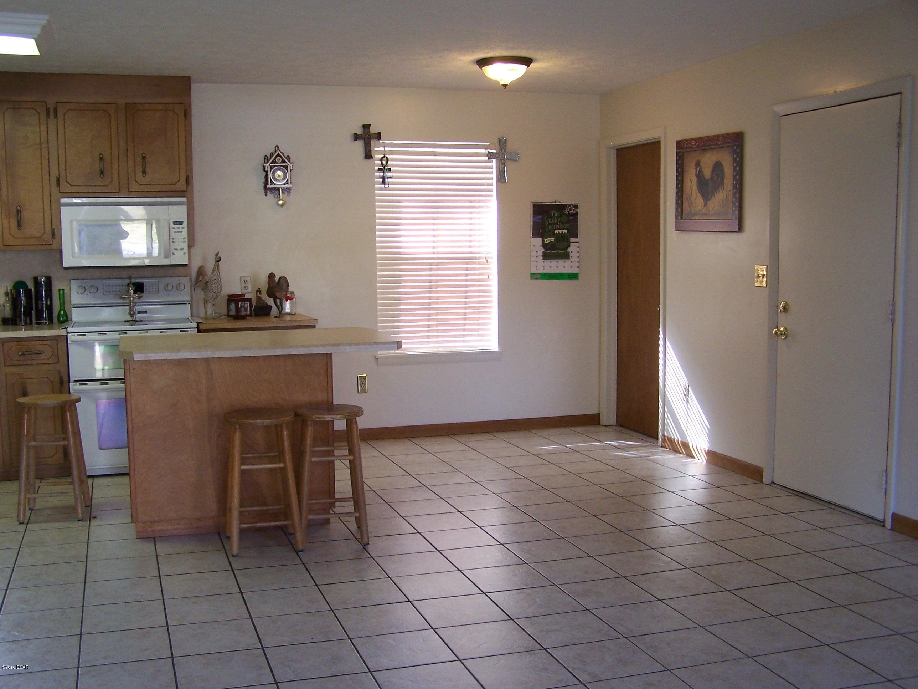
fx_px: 1008
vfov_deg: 37.7
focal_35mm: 38
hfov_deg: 49.0
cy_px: 344
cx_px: 459
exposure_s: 1/30
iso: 140
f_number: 2.8
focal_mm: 6.3
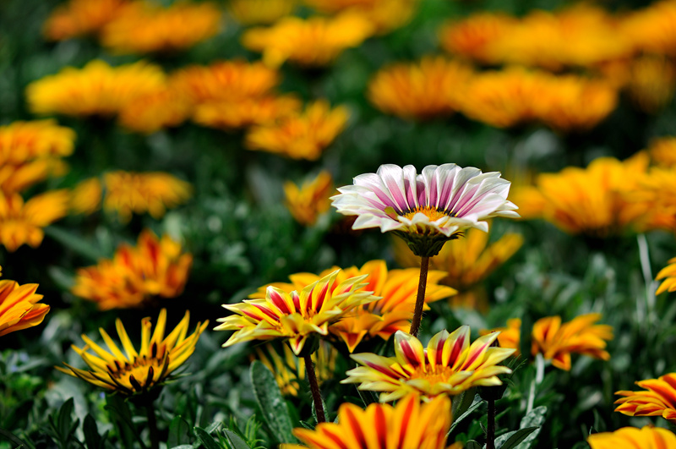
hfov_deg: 13.1
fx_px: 2953
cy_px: 224
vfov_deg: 8.7
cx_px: 338
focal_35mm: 158
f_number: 3.5
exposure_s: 1/1250
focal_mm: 105
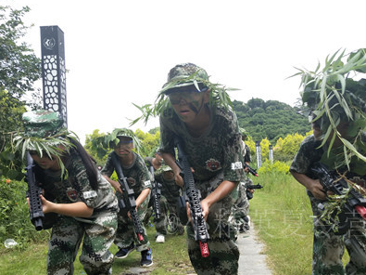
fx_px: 402
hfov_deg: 49.0
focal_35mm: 38
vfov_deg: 37.5
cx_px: 181
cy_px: 170
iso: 50
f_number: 1.8
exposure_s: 1/660
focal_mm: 3.95
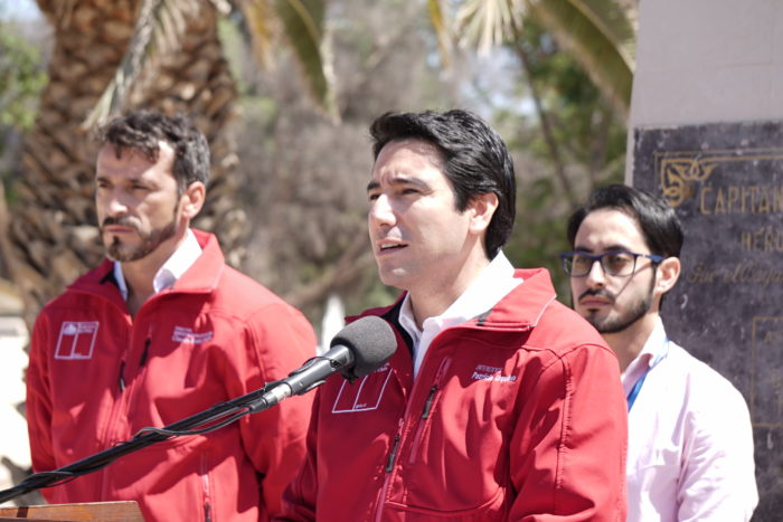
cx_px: 392
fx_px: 2937
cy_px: 261
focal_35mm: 135
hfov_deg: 15.2
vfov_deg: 10.2
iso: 50
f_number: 6.3
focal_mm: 90
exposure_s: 1/100
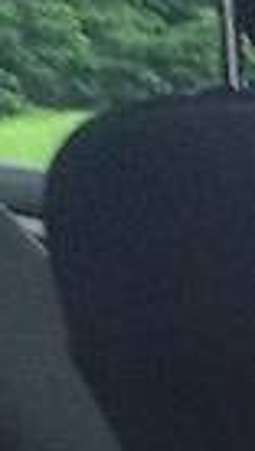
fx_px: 2192
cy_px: 814
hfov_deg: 6.1
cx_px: 801
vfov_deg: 11.0
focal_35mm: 183
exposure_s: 1/33
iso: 250
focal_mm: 4.2
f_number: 2.2
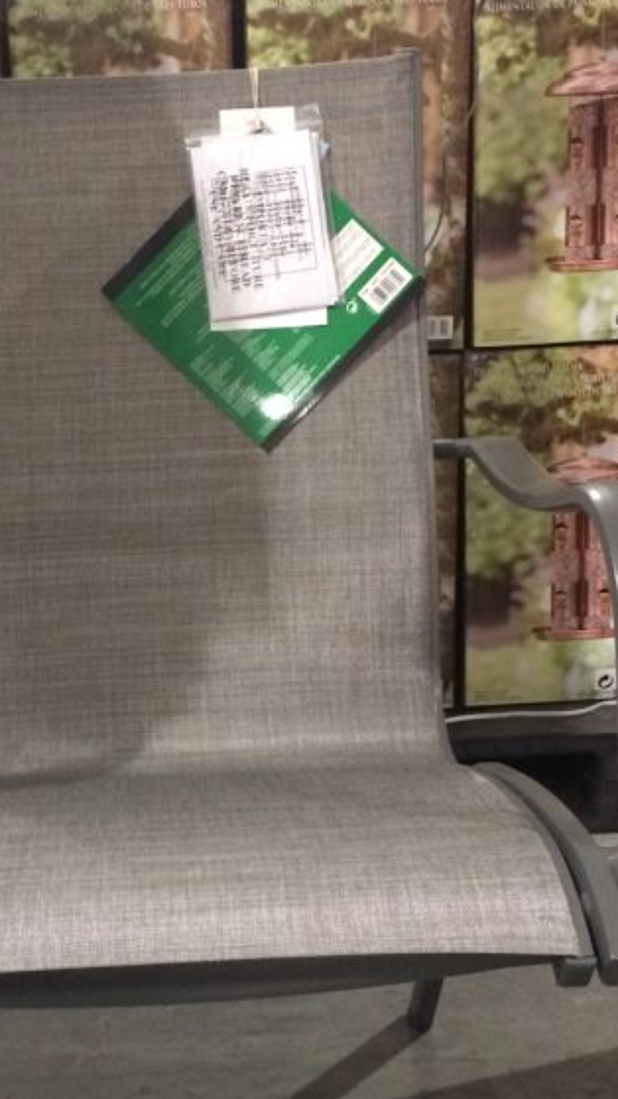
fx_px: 1689
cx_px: 175
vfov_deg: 35.8
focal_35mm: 58
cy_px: 685
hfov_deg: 20.6
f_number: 2.2
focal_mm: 4.15
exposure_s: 1/30
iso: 320
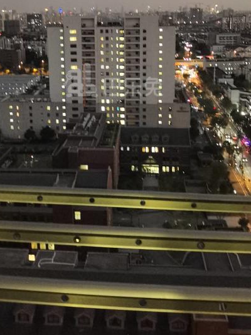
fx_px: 348
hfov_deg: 39.6
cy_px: 81
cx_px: 113
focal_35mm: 36
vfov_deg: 49.2
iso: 1000
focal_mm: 4.4
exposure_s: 1/20
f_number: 1.8
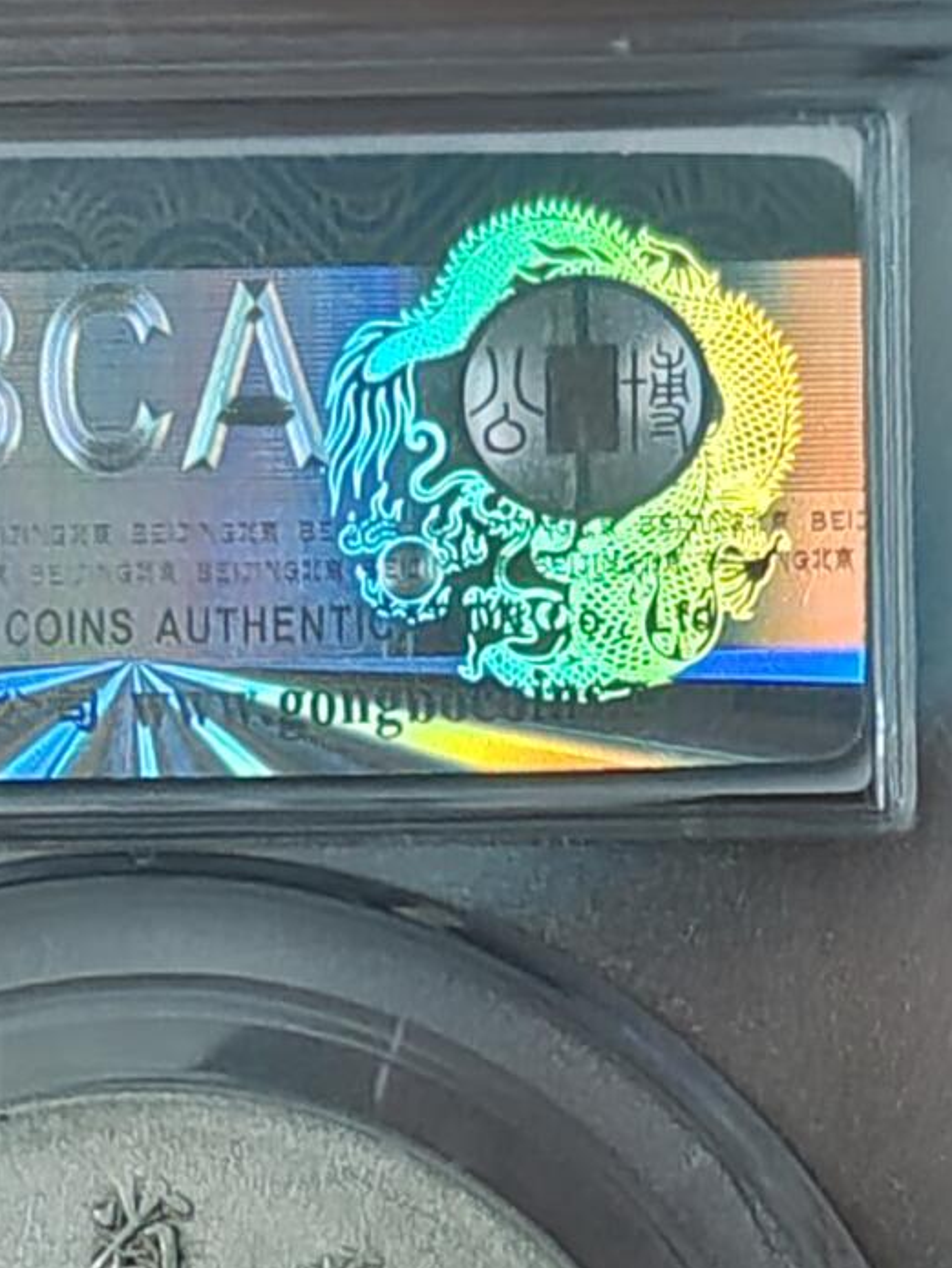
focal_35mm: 140
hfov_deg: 10.6
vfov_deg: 13.8
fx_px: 5131
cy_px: 1345
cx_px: 143
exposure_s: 1/50
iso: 3200
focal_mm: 6.12
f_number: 1.9
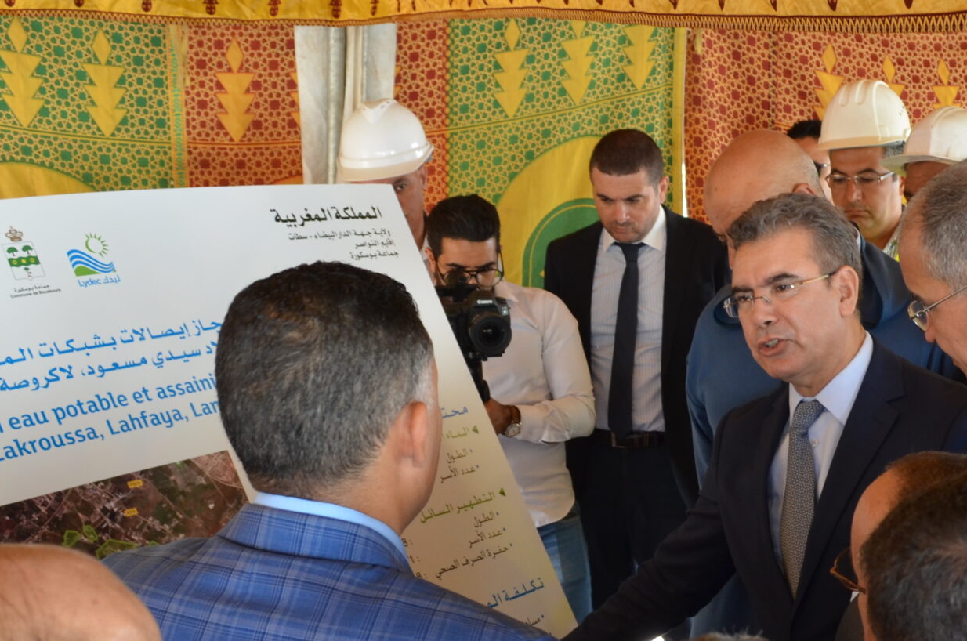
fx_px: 1501
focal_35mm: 56
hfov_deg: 35.4
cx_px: 645
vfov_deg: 23.9
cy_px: 445
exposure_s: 1/80
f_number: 4.5
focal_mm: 18
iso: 400
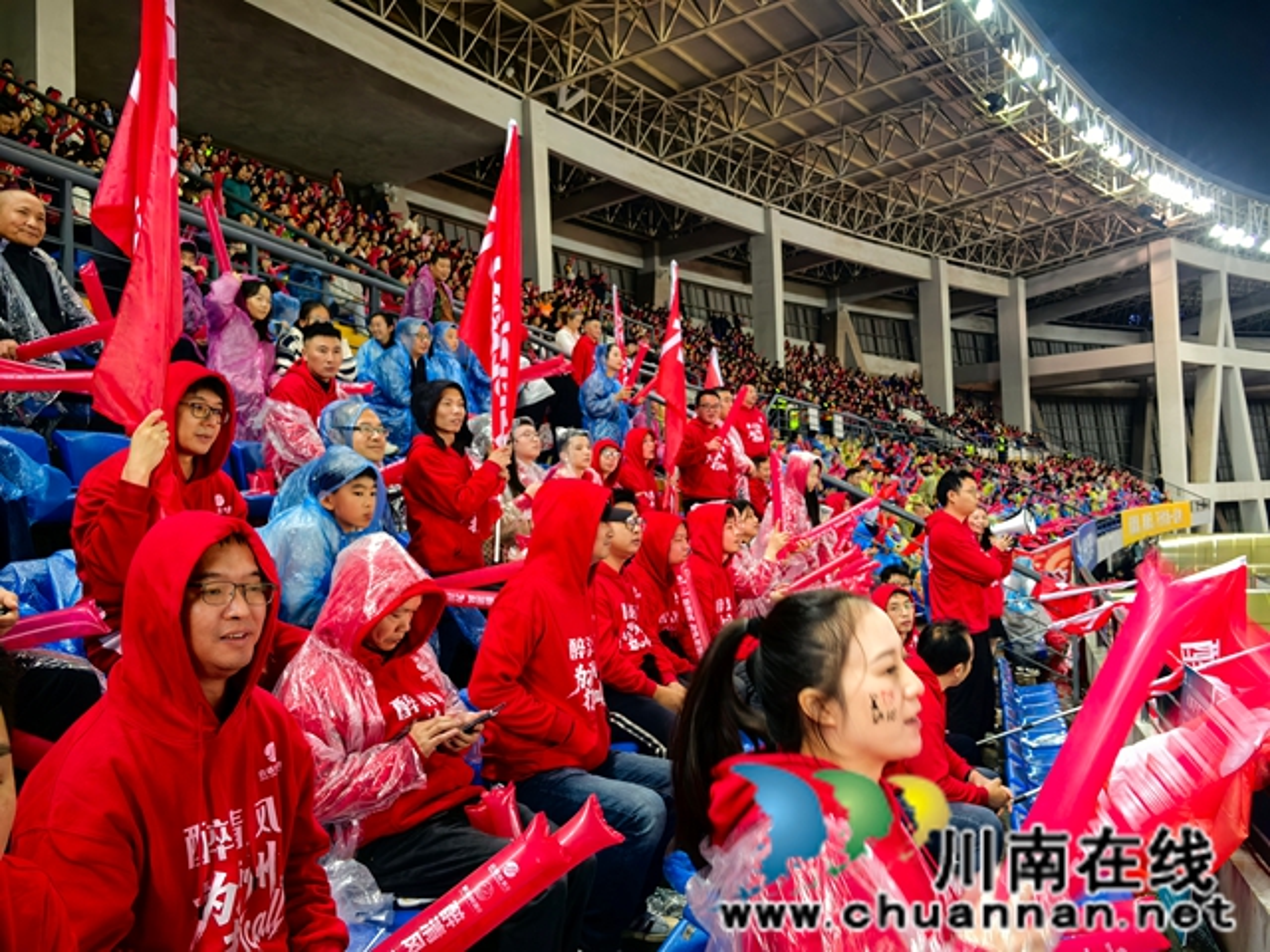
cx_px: 635
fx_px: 991
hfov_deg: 65.3
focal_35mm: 27
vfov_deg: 51.4
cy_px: 476
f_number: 2
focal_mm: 6.35
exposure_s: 1/100
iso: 320
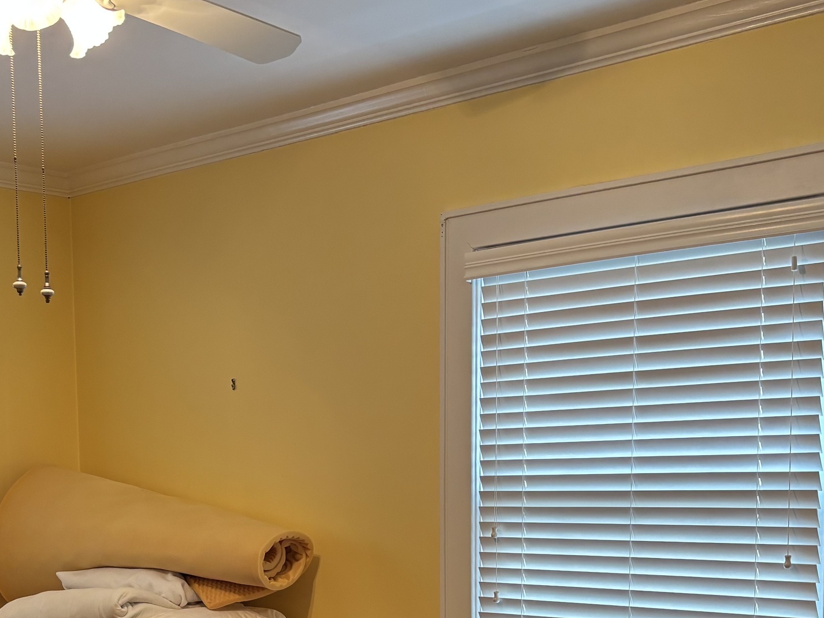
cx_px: 321
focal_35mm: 56
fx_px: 1333
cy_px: 614
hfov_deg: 34.2
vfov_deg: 24.9
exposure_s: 1/60
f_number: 1.6
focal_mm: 5.96
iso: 125
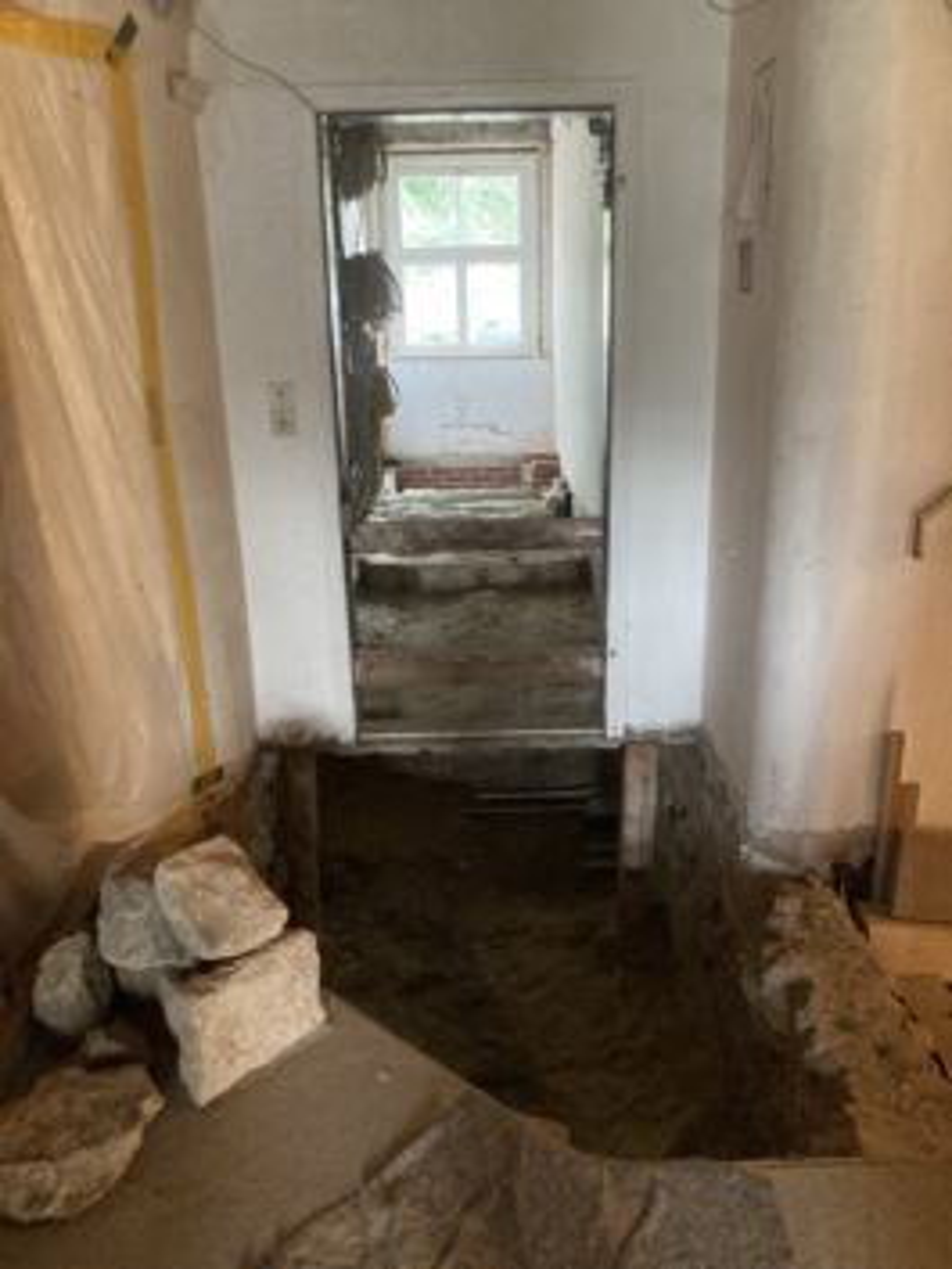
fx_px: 1026
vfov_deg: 63.4
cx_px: 476
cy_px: 634
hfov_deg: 49.8
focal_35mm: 28
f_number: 1.8
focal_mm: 3.99
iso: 400
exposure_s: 1/25
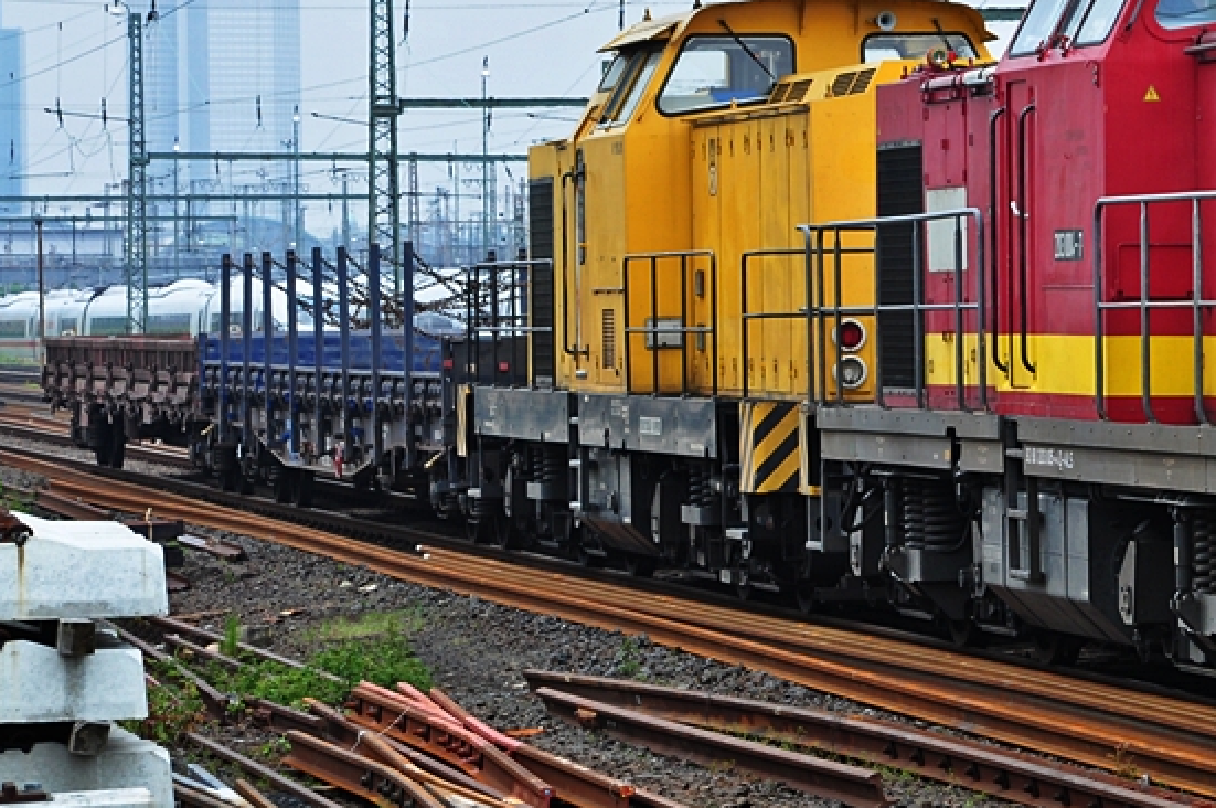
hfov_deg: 8.2
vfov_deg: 5.5
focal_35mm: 251
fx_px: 8468
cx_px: 1114
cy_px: 190
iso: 400
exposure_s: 1/125
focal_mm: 90
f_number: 11
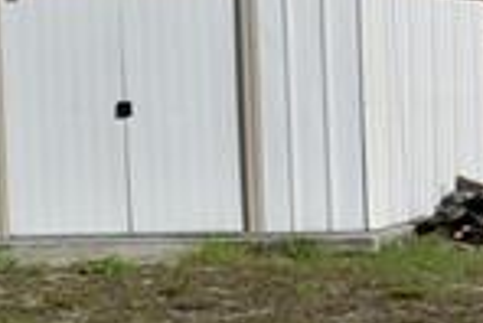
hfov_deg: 7.8
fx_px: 3062
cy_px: 248
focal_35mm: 228
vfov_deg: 6.0
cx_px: 1446
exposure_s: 1/400
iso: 200
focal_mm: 22
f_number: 10
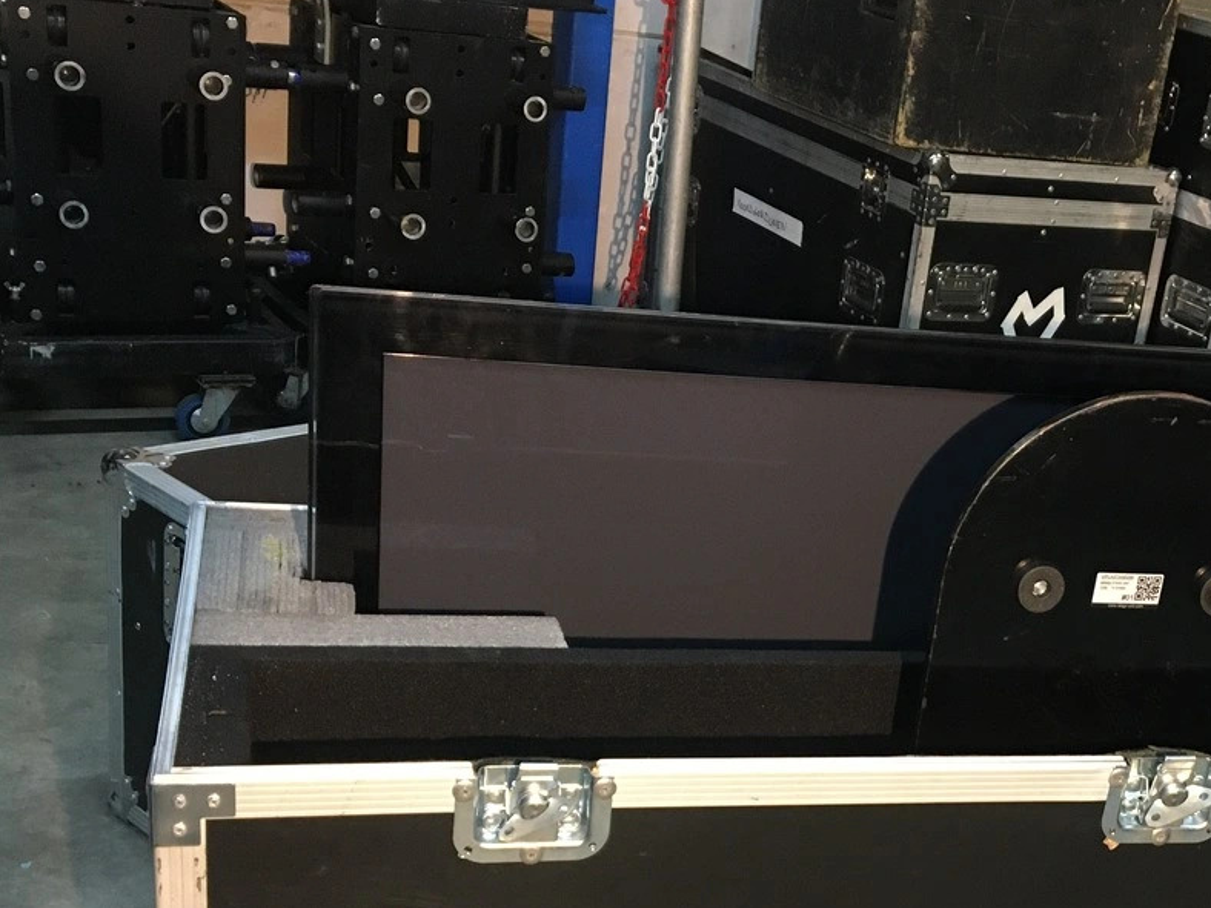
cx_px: 922
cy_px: 702
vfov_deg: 27.1
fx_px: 1854
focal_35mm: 53
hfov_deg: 35.3
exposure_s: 1/33
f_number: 2.2
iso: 200
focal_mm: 4.15
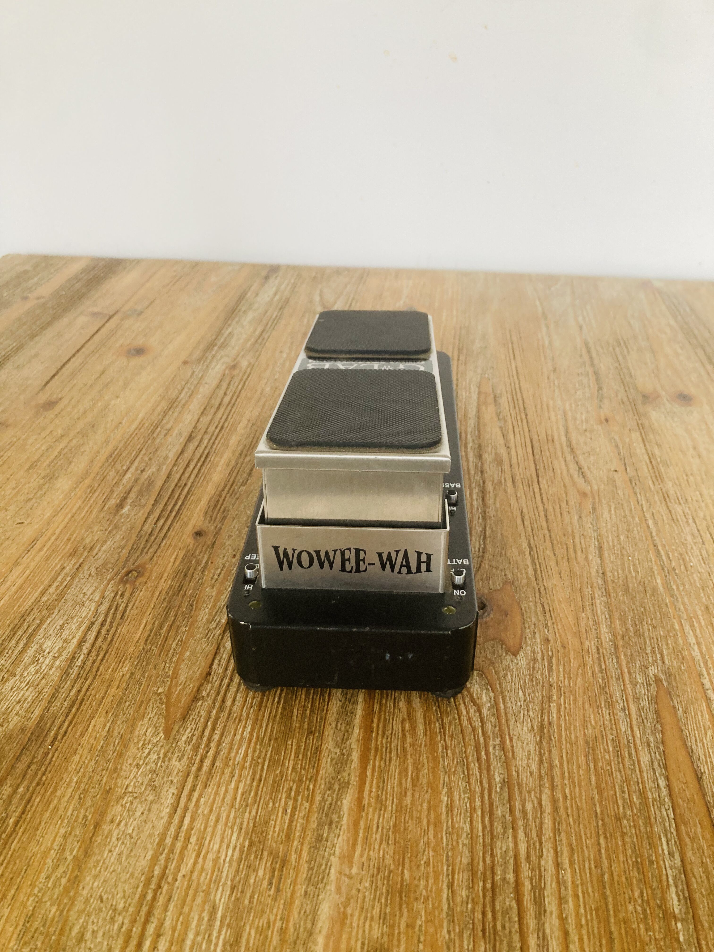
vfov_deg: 63.4
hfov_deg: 49.7
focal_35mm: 28
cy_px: 476
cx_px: 357
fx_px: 770
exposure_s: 1/60
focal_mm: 3.99
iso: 125
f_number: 1.8
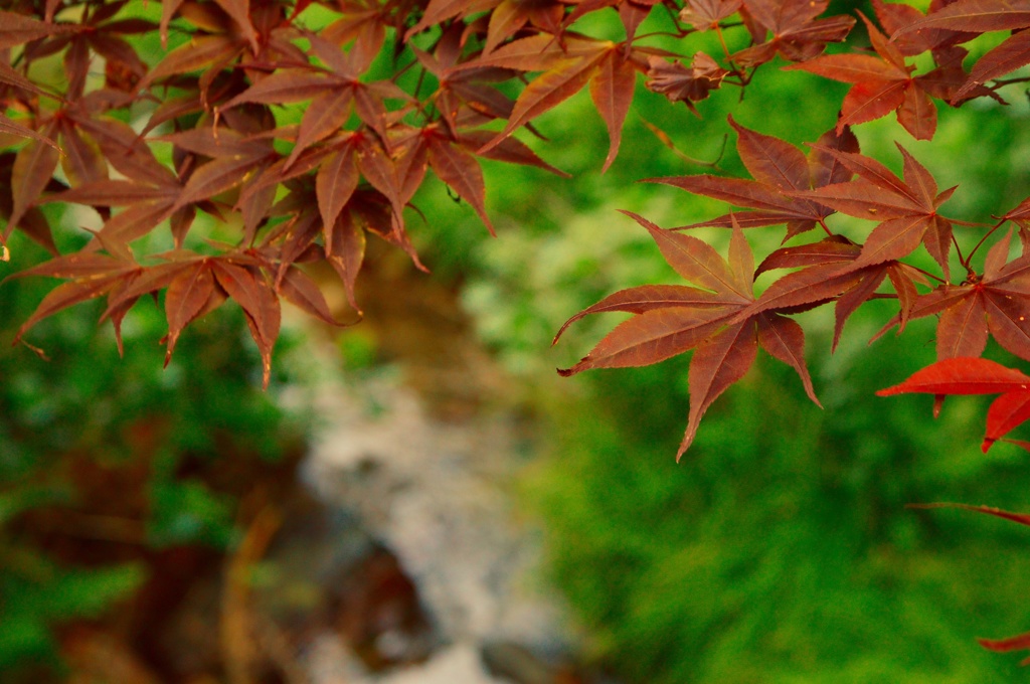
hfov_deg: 19.5
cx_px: 515
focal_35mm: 105
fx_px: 3000
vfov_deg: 13.0
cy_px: 342
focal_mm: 70
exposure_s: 1/80
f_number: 5.6
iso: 800
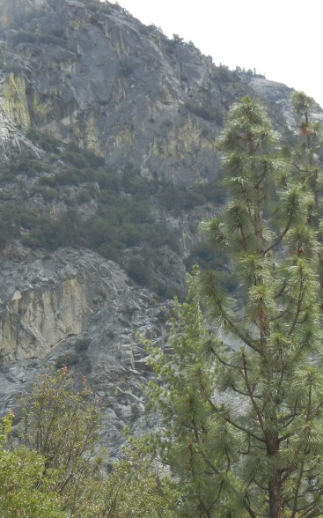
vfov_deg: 21.6
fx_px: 1353
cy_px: 208
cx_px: 163
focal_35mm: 96
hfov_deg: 13.6
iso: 160
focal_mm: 9.3
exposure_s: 1/780
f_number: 3.9
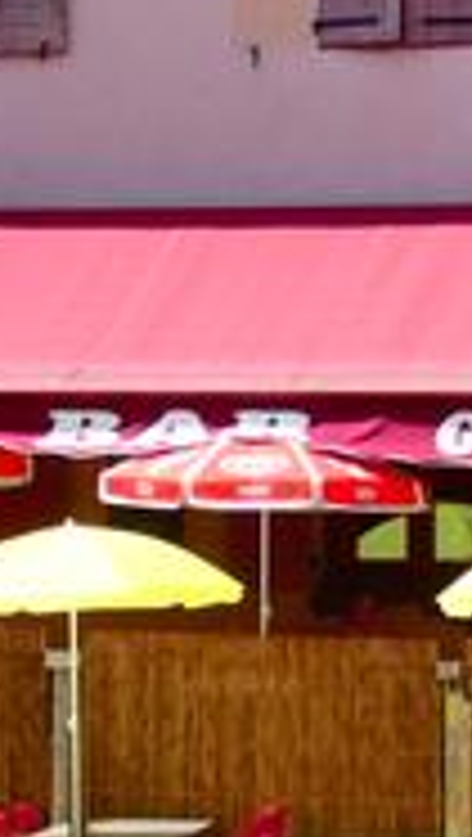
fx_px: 4260
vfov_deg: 11.1
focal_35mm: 192
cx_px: -175
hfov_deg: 6.3
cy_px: -18
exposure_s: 1/400
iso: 80
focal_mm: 7.3
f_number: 4.5
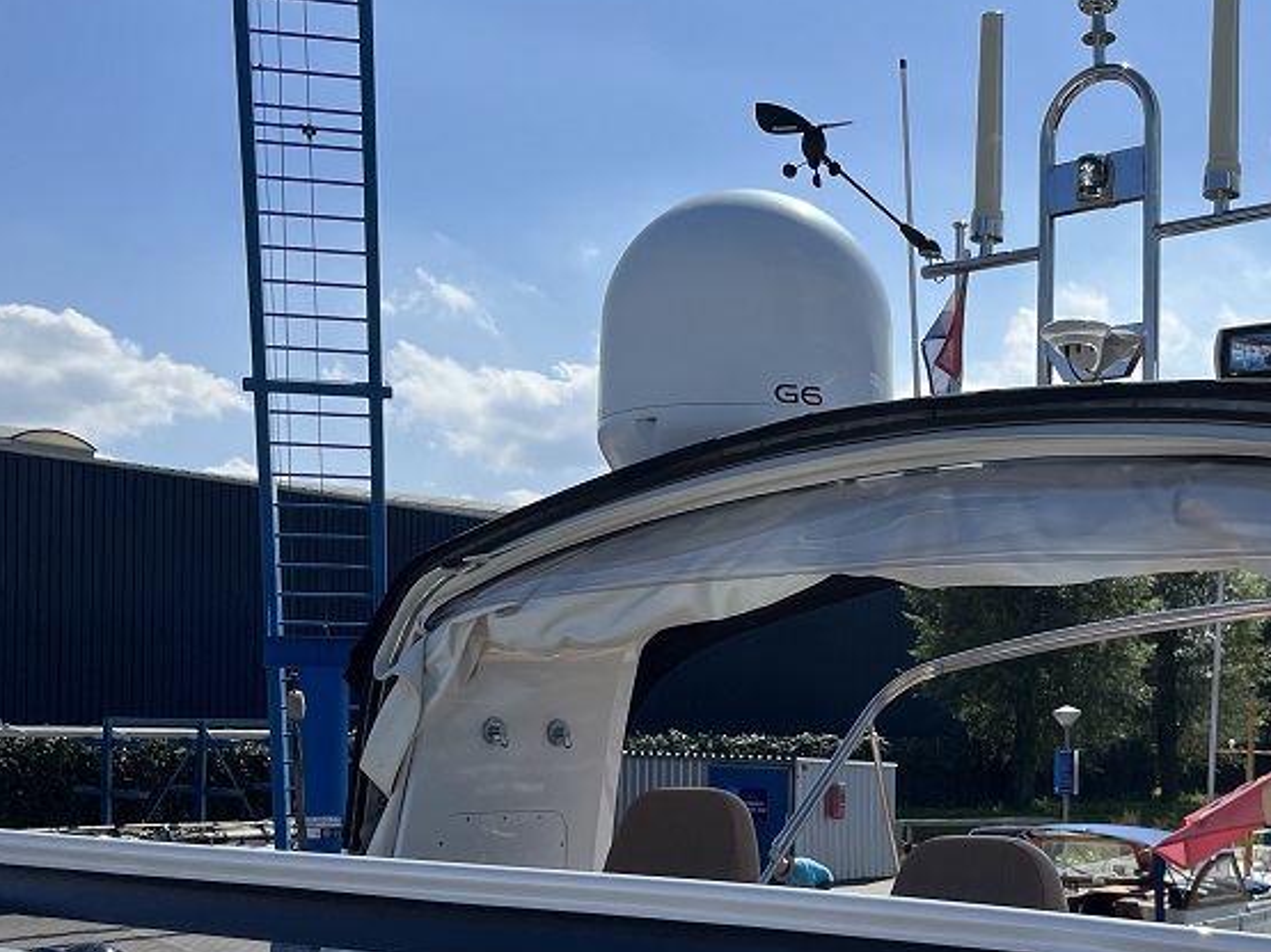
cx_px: 907
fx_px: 1762
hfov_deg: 38.9
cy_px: 737
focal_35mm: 48
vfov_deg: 29.7
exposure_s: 1/5319
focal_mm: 5.1
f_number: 1.6
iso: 50
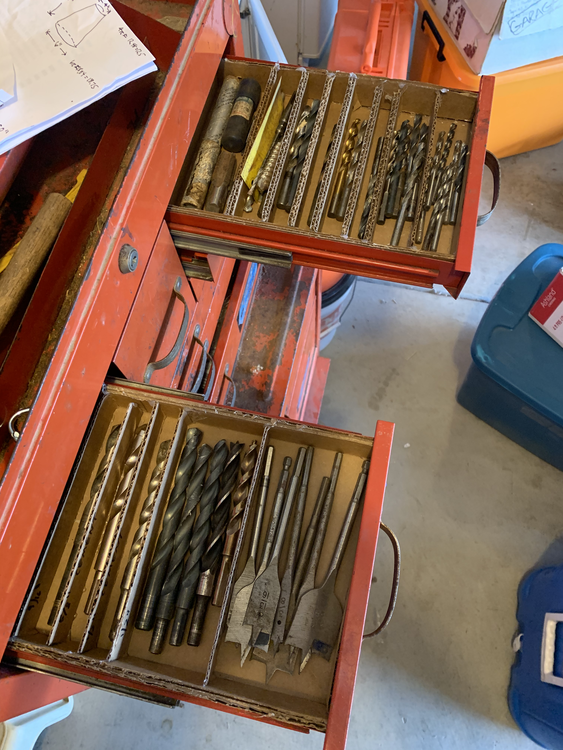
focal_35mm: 26
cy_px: 375
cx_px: 282
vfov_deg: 67.3
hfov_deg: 53.1
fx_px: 564
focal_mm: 4.25
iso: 400
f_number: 1.8
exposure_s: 1/60
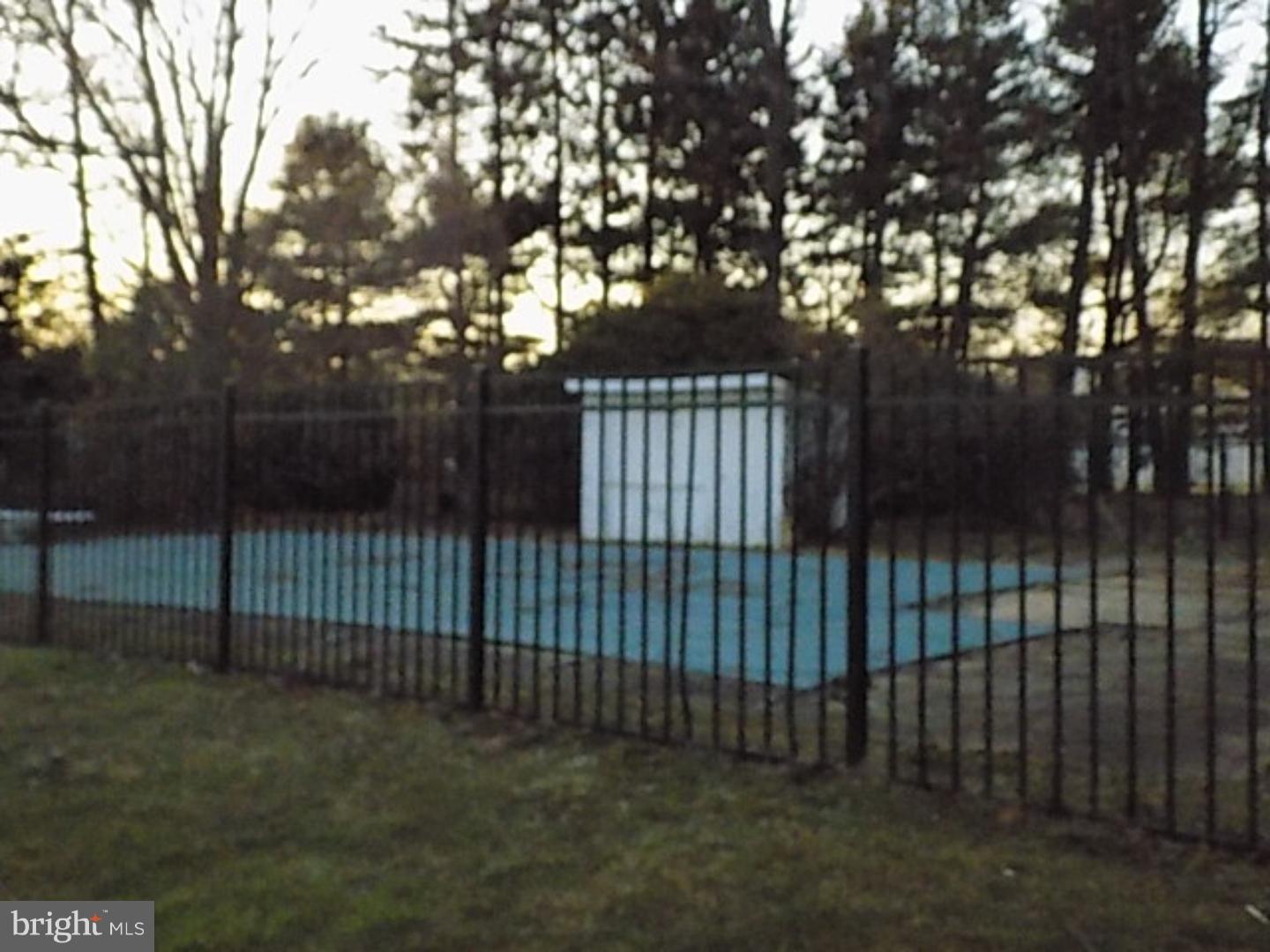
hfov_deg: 50.1
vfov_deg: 38.7
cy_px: 476
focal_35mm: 37
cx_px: 635
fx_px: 1357
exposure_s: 1/200
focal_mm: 6.6
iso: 1600
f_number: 11.2
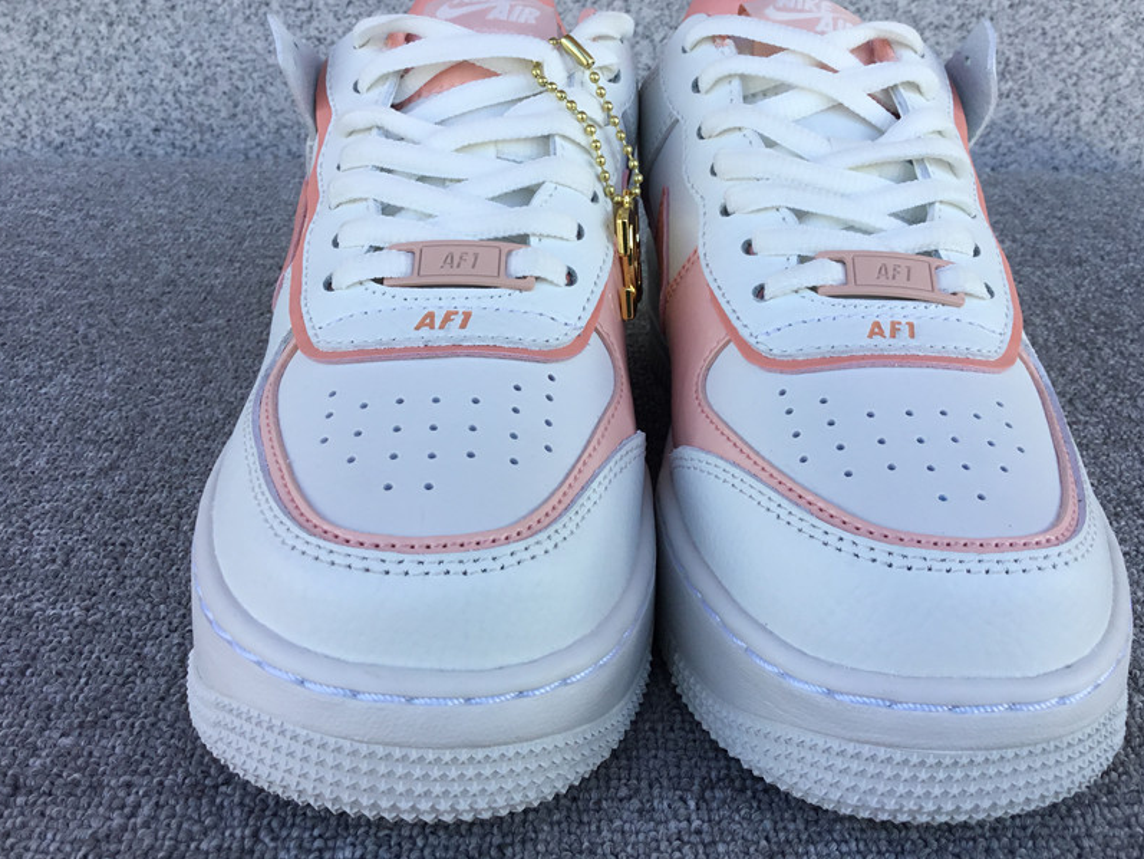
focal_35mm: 35
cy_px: 404
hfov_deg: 52.5
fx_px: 1157
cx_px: 626
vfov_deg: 40.7
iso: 25
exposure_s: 1/267
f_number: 2.4
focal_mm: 3.3
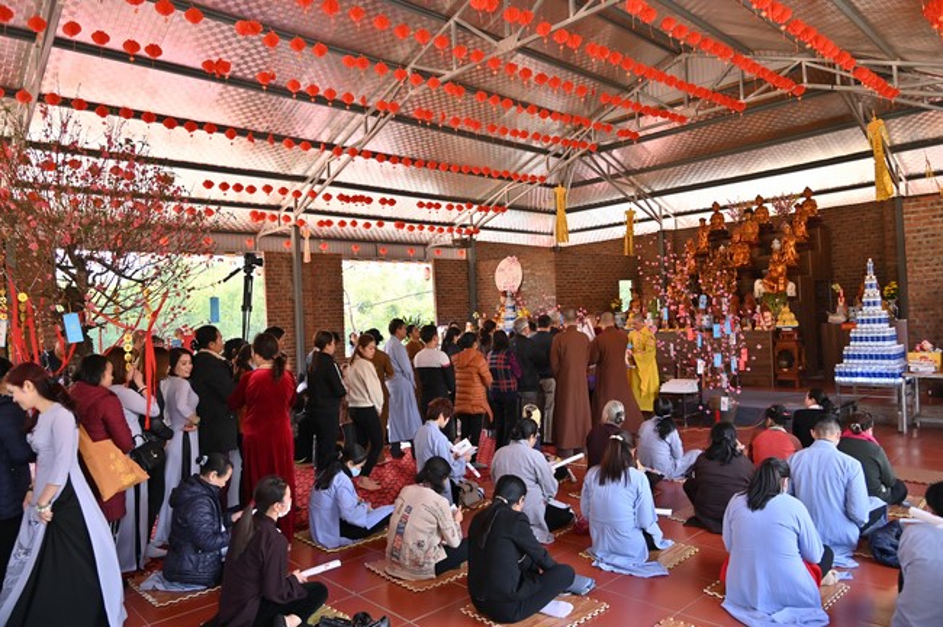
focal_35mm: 24
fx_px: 628
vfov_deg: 53.0
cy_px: 314
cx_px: 472
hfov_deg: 73.8
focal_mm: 24
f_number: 5
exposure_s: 1/160
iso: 500
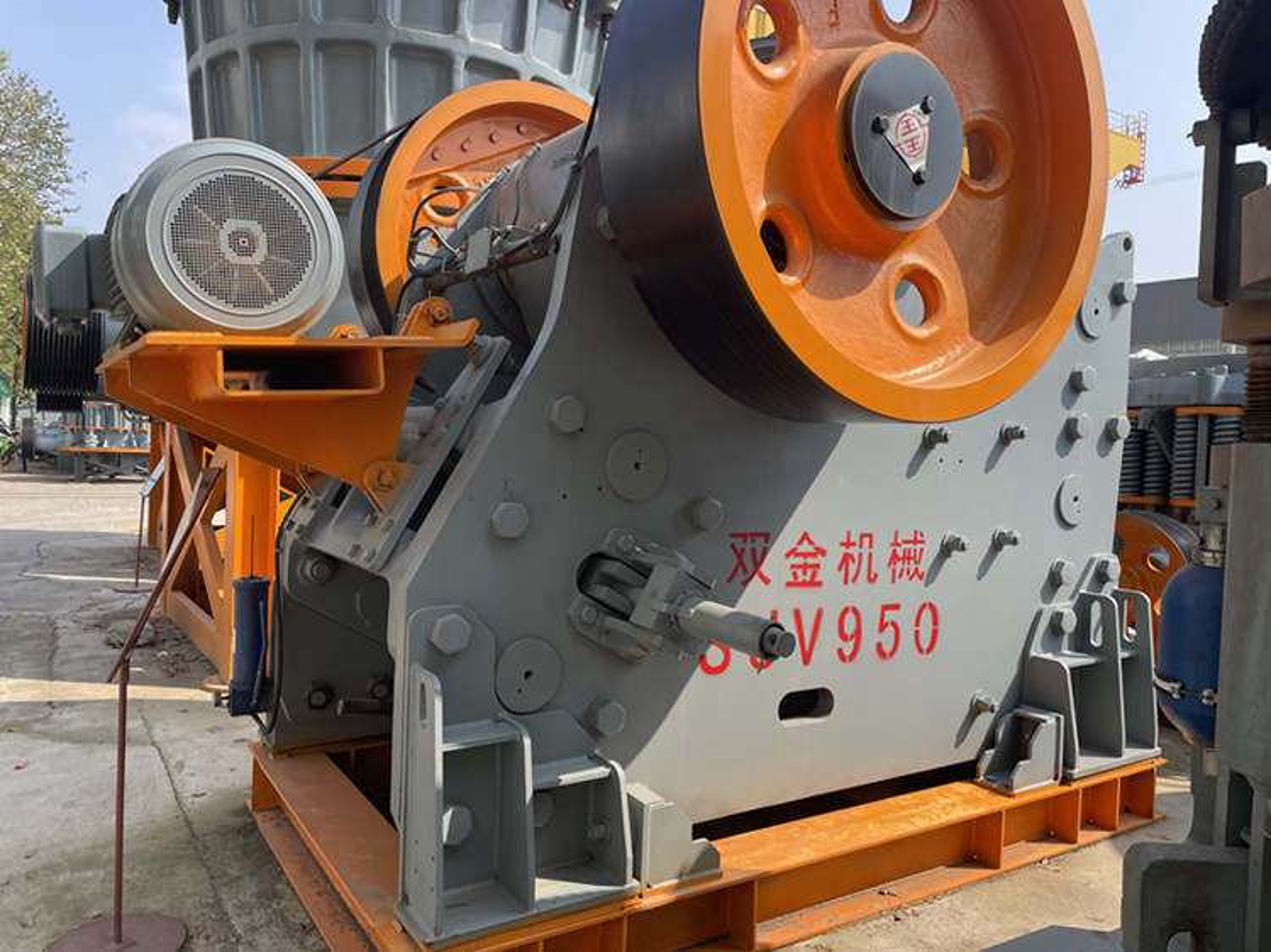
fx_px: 954
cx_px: 636
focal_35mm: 26
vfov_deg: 53.0
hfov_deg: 67.3
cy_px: 476
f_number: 1.6
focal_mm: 4.2
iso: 32
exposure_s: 1/1276
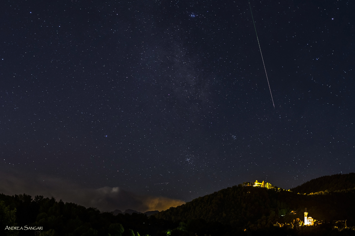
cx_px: 178
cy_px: 118
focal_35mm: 75
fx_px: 740
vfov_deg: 18.2
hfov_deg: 27.0
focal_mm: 50
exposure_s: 10
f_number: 2.8
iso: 1000
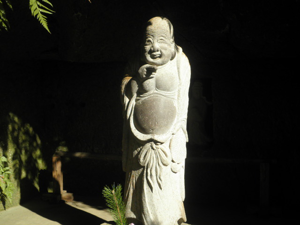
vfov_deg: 30.9
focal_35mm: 47
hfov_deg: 40.4
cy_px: 112
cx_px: 150
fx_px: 407
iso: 64
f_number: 3.4
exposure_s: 1/500
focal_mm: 8.3
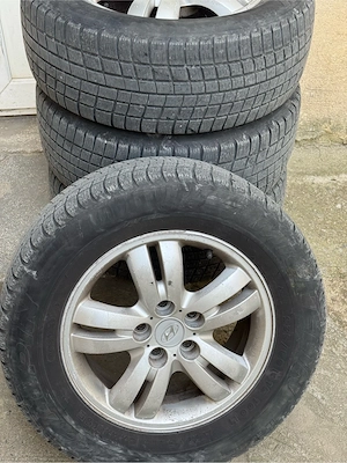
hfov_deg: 30.3
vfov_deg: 39.7
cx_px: 174
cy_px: 232
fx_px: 642
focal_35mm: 48
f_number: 1.78
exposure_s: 1/121
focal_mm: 6.76
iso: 64
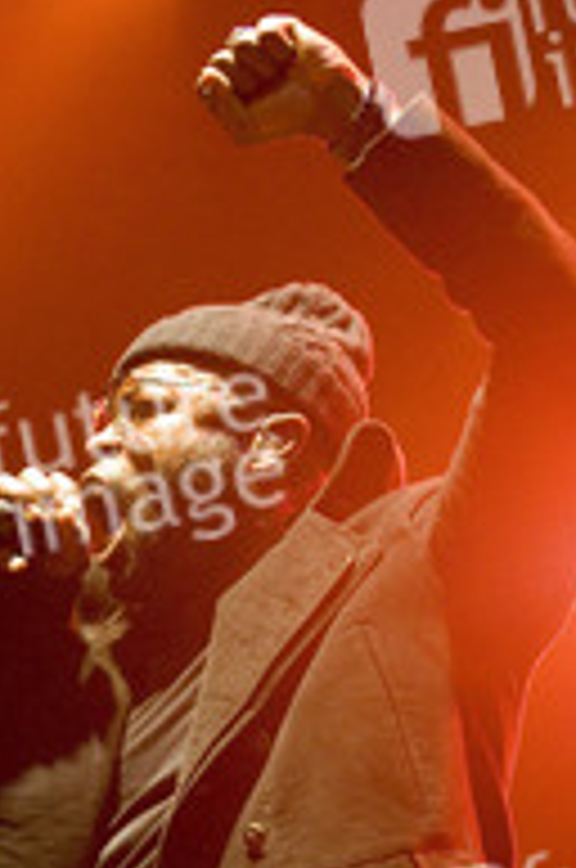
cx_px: 184
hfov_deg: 7.3
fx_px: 4504
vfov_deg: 11.0
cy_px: 706
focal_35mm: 187
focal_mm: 90
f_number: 2.8
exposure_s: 1/320
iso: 4000
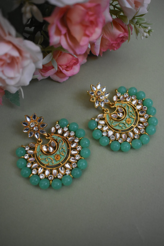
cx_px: 82
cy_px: 123
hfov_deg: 40.0
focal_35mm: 33
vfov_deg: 57.2
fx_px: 225
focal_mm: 22
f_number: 3.8
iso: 2500
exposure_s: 1/500
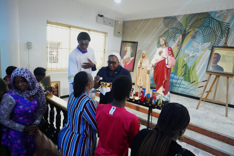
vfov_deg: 55.1
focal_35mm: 23
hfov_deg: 76.1
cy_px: 78
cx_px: 117
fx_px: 150
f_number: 3.5
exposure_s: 1/200
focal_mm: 23
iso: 8000
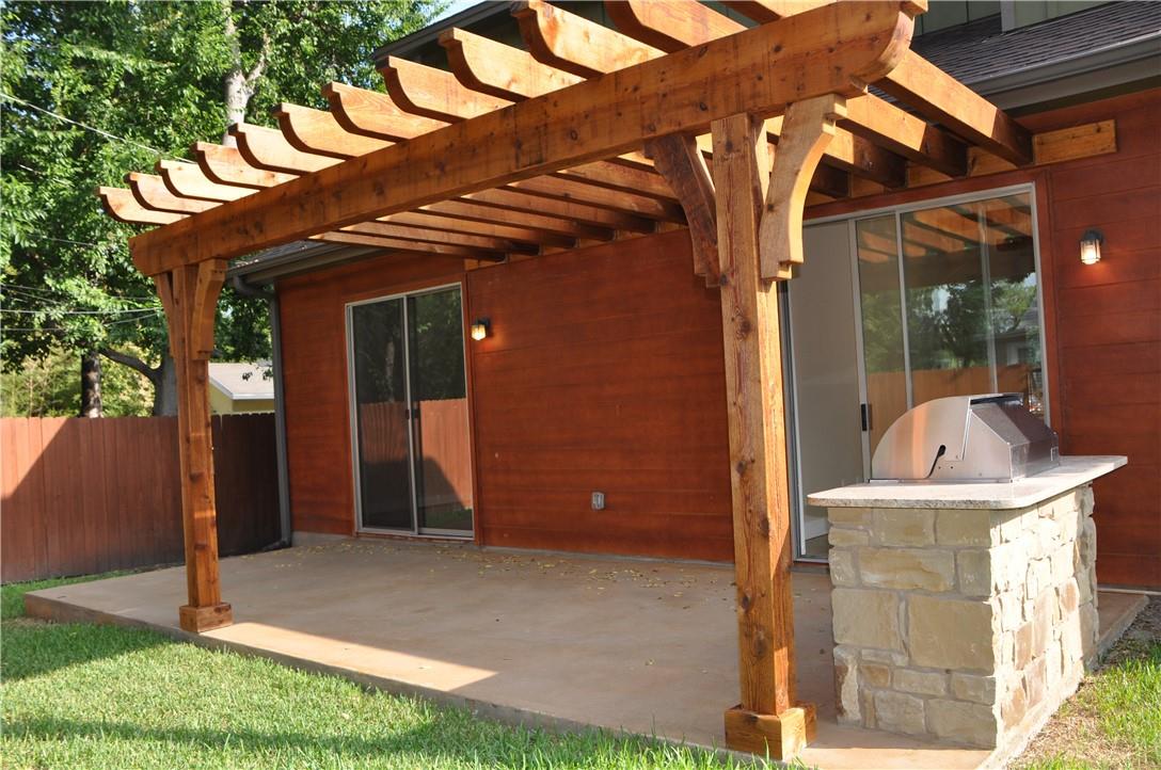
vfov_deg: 43.5
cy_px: 385
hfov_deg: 62.0
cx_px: 580
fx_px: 966
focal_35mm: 30
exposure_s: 1/200
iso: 200
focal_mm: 20
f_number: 6.3
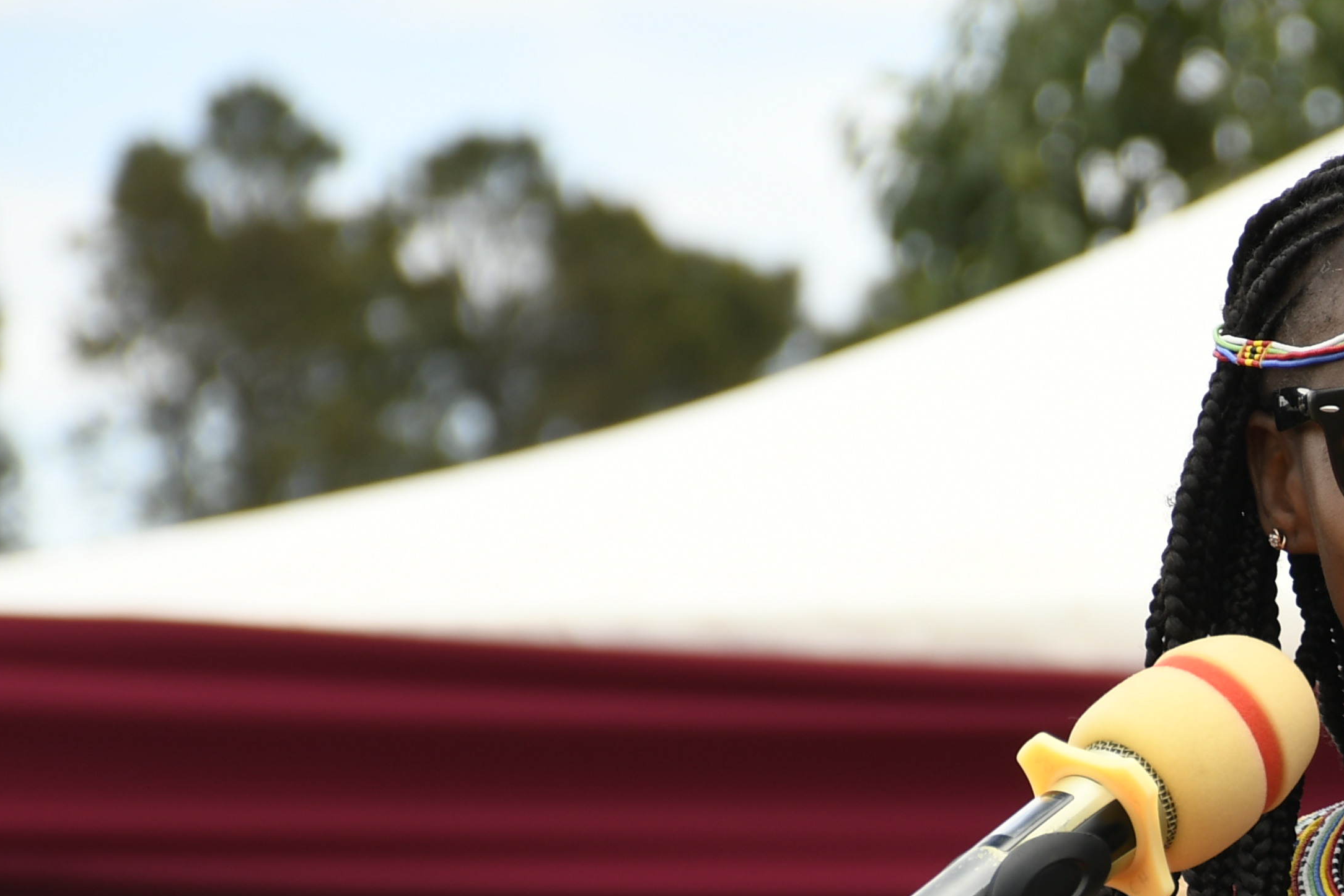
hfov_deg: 5.1
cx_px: 1580
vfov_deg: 3.4
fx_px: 15044
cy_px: 900
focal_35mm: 403
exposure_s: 1/320
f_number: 5.6
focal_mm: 105
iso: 125
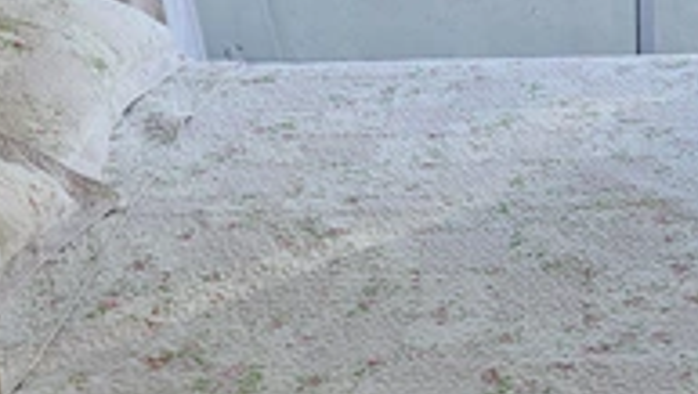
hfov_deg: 33.3
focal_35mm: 57
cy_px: 14
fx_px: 1056
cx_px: 709
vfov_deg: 20.6
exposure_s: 1/190
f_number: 1.8
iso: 50
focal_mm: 5.4
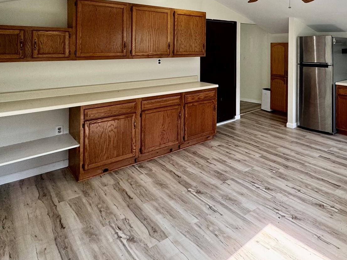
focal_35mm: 26
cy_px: 48
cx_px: 276
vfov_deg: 49.6
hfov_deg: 61.9
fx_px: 261
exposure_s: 1/120
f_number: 2.2
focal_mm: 2.22
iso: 80
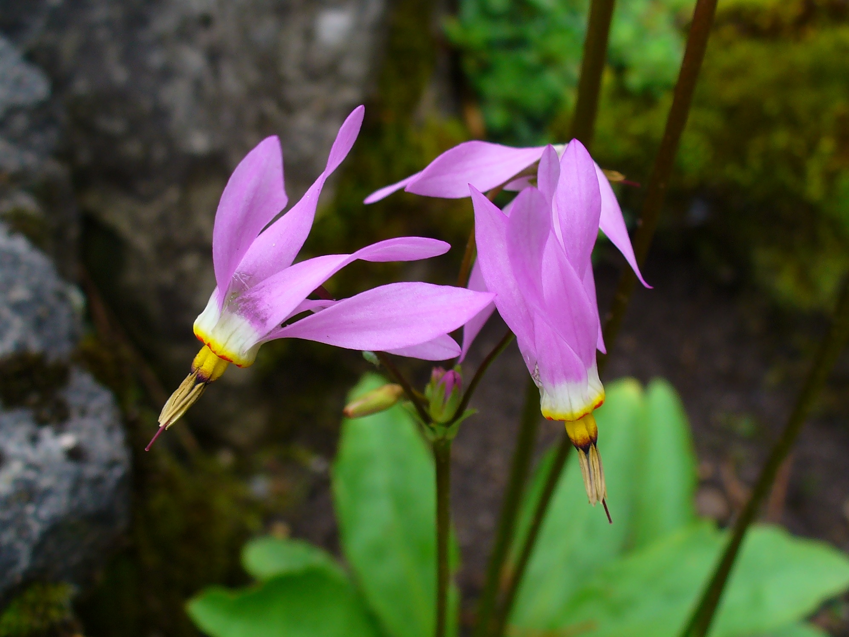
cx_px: 424
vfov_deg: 38.7
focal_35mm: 37
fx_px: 908
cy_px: 318
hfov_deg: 50.1
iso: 64
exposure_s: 1/200
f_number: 2.8
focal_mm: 6.1
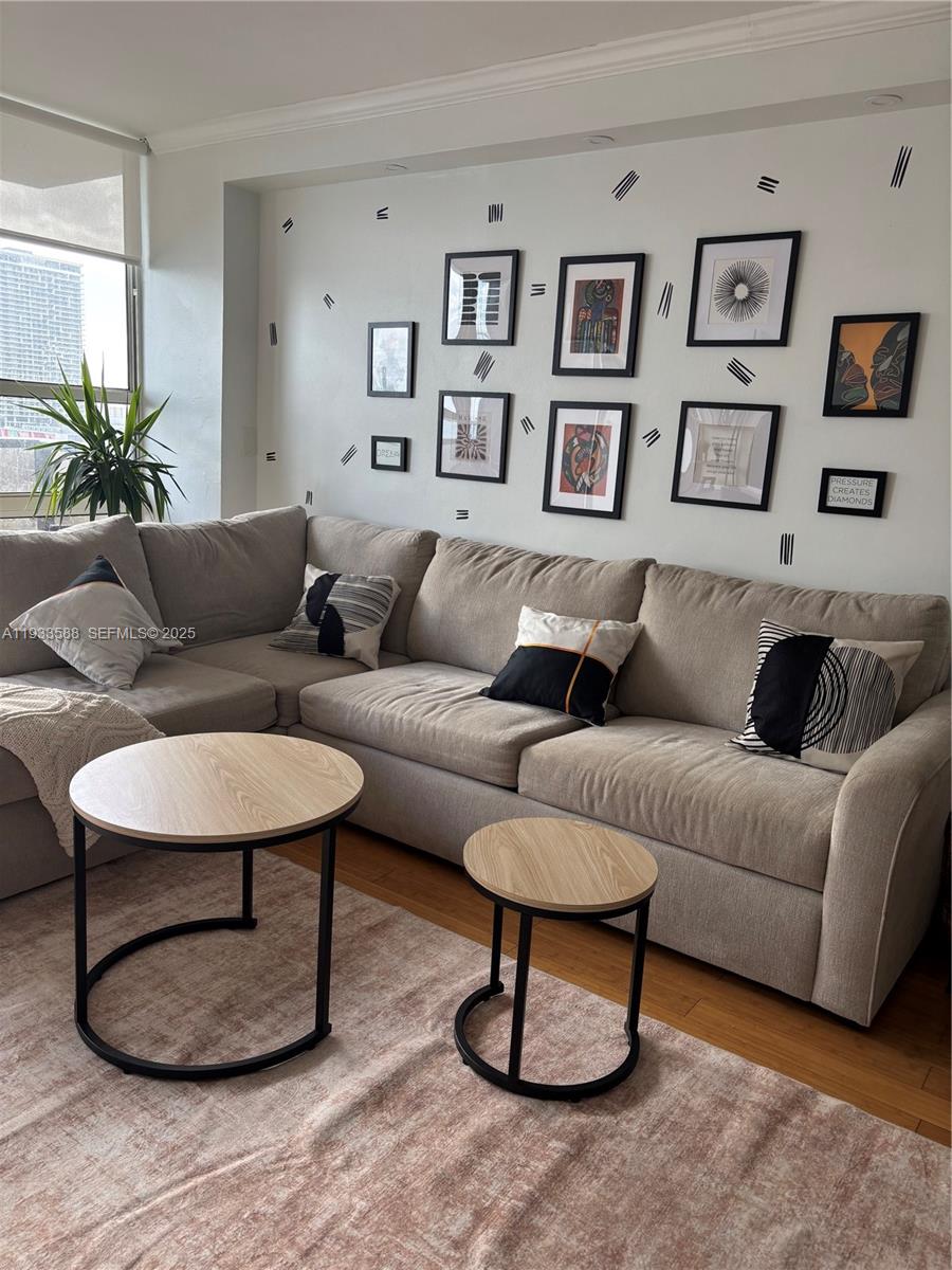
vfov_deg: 67.3
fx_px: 953
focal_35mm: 26
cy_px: 635
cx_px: 476
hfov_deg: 53.1
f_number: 1.6
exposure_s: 1/246
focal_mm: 5.96
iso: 40
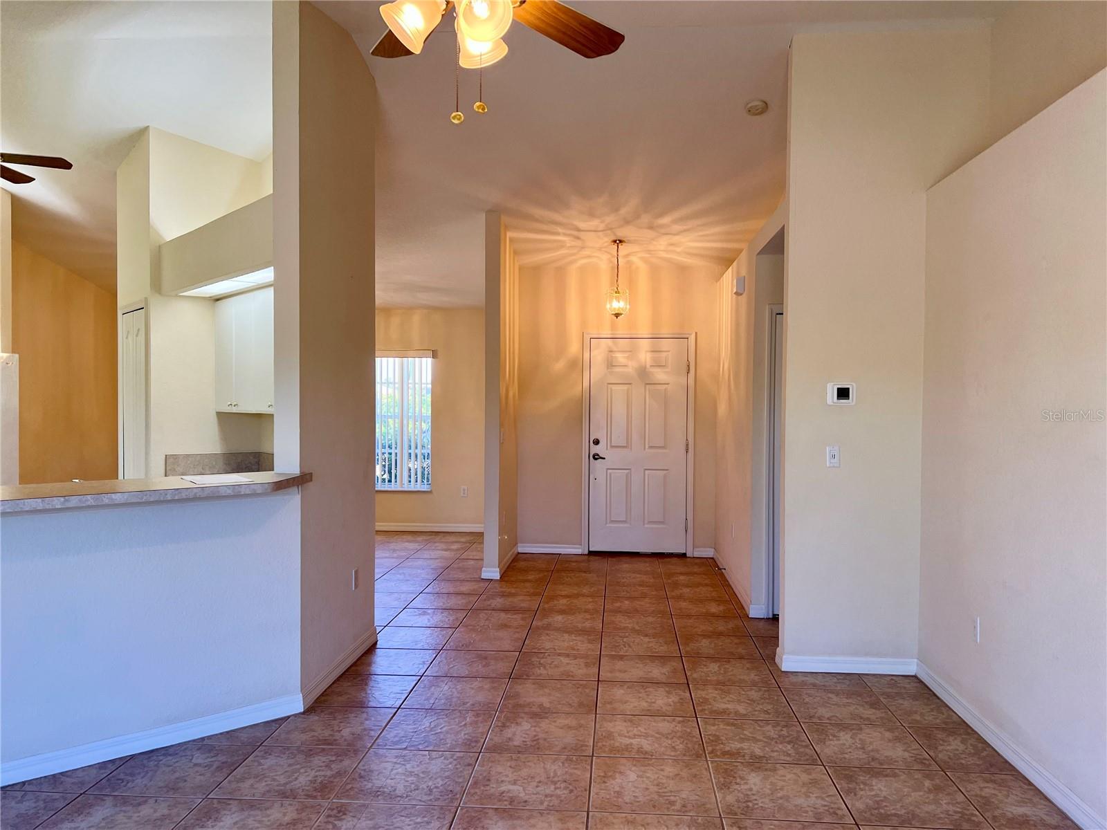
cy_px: 415
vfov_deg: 53.1
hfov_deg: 67.3
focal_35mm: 26
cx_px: 554
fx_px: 831
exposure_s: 1/120
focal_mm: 5.7
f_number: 1.5
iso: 64
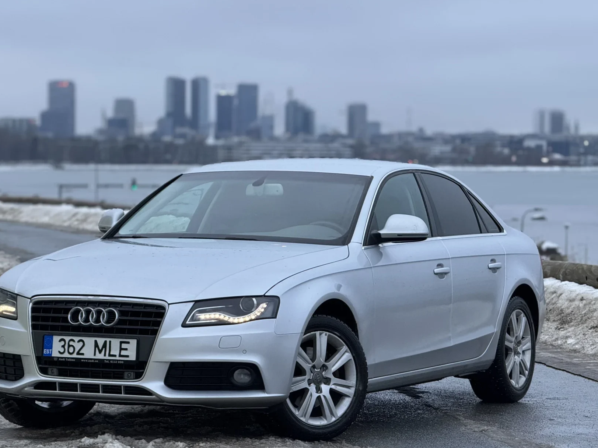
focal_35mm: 142
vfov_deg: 10.4
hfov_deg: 13.9
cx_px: 275
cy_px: 263
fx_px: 2453
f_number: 2.8
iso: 200
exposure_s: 1/98
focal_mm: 15.66
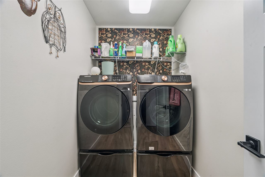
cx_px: 132
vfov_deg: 73.7
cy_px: 88
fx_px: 118
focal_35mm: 16
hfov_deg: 96.7
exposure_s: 1/4
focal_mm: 16
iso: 400
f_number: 10
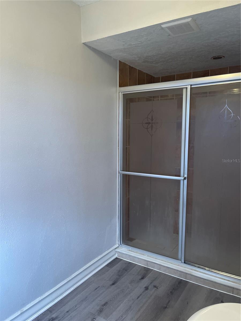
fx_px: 232
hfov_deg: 54.9
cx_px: 120
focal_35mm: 25
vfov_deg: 69.4
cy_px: 160
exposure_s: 1/60
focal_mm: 5.1
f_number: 1.6
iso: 160
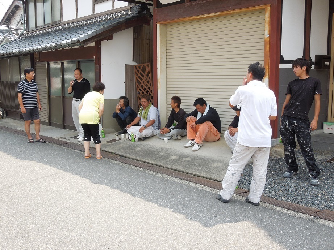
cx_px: 167
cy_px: 125
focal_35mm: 39
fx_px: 376
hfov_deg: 47.9
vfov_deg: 36.8
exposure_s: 1/200
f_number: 3.8
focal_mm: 7
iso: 100
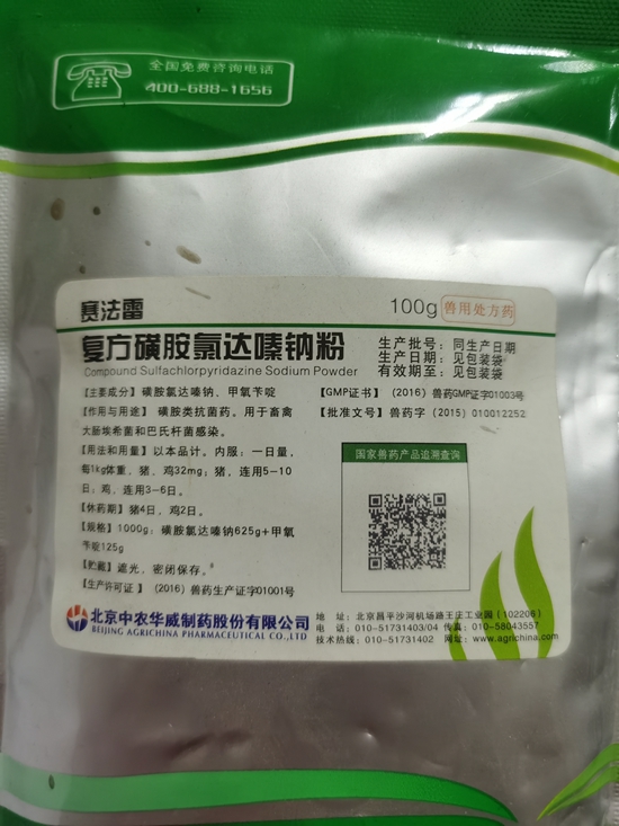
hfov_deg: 51.4
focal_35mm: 27
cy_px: 413
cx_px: 310
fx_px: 644
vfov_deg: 65.3
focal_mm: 5.56
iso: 320
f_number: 1.6
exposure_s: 1/50
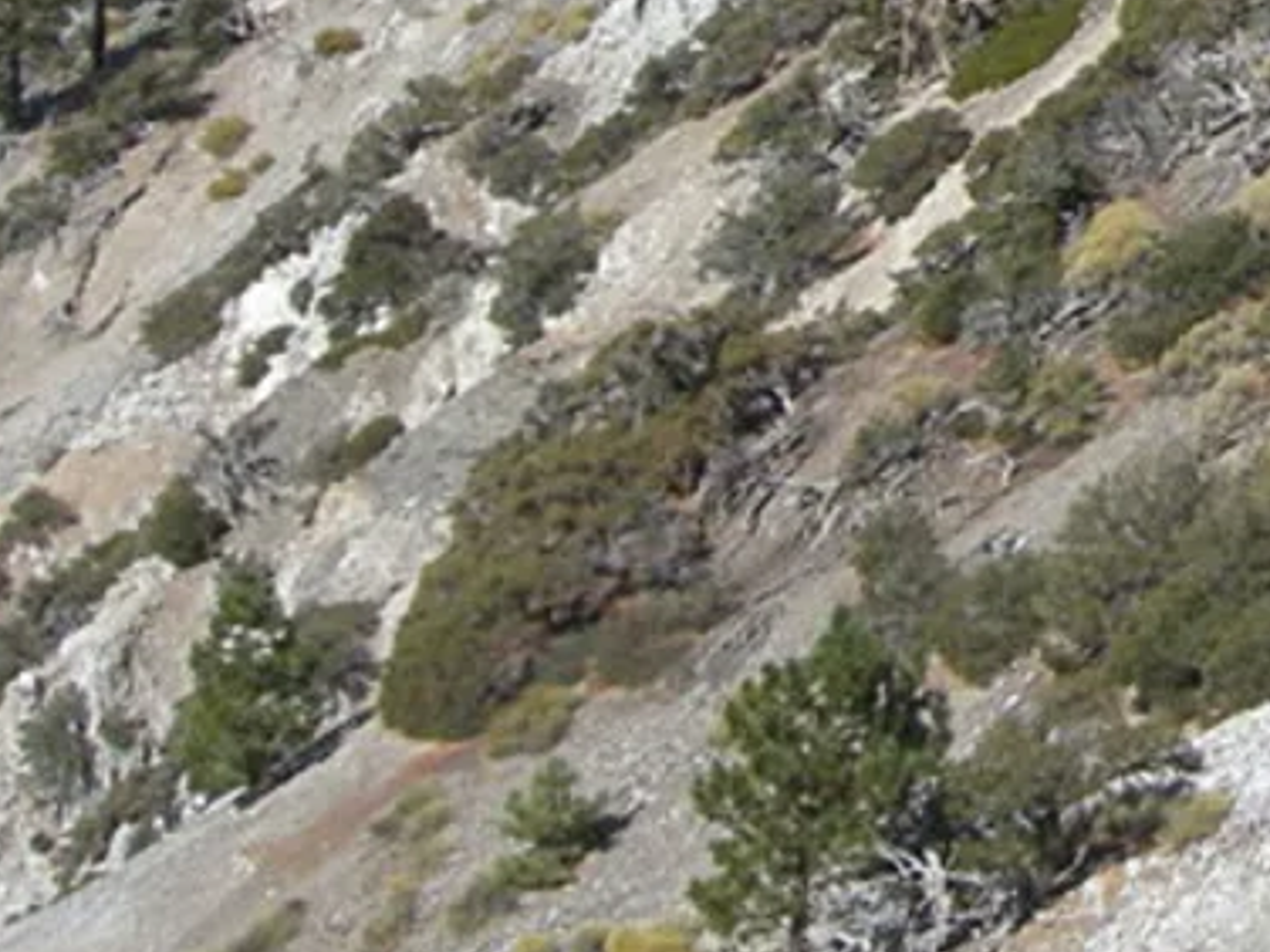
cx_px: 2138
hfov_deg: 13.5
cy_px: -311
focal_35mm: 134
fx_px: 4916
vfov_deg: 10.8
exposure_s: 1/214
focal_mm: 7.5
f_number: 6.1
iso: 64
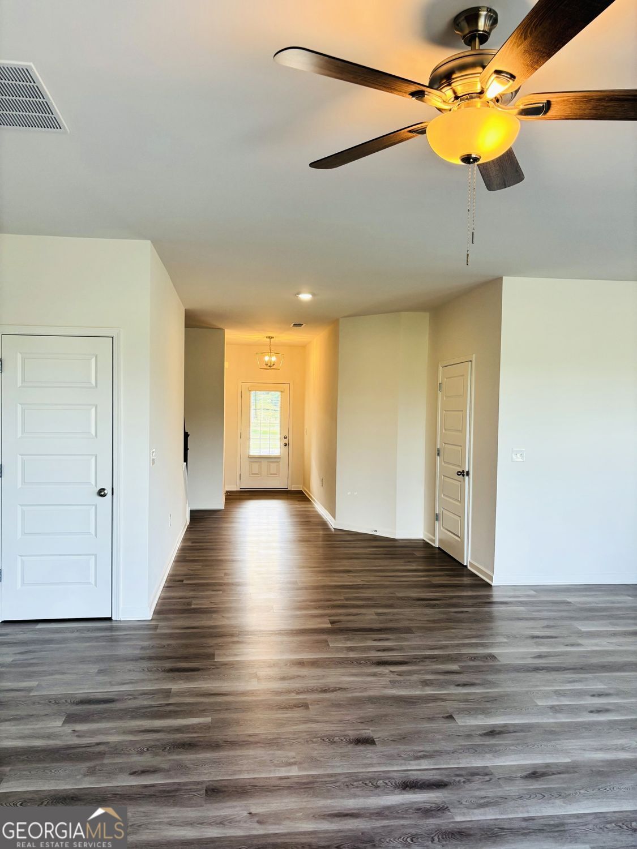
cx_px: 318
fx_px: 638
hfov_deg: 53.1
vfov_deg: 67.3
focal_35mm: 26
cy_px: 424
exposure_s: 1/120
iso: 100
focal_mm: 5.96
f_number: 1.6
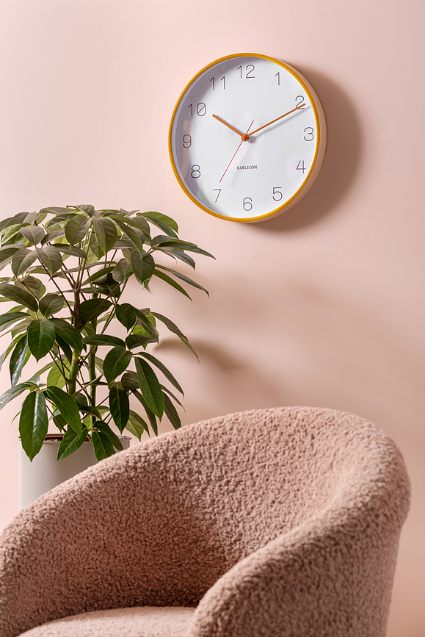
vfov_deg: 22.1
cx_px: 212
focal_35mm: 92
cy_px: 318
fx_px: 1627
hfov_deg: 14.9
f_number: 7.1
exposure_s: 1/100
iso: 64
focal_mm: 92
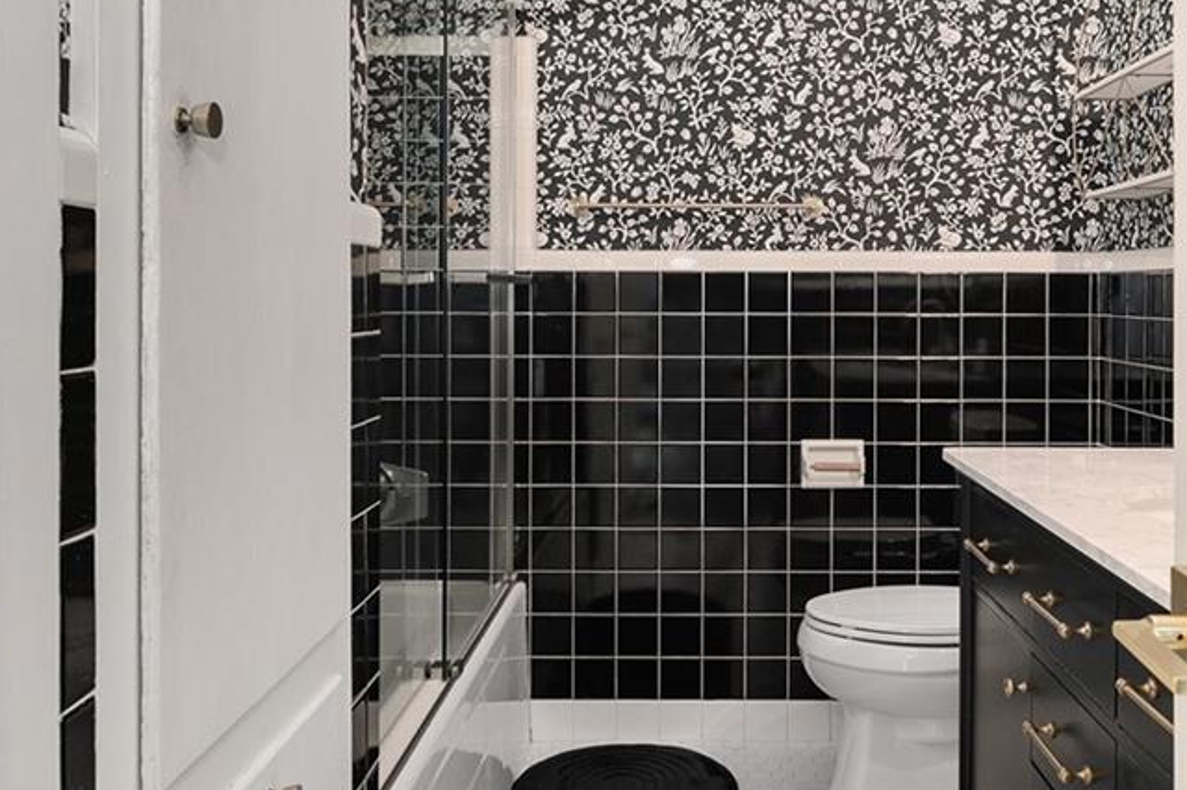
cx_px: 696
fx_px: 1153
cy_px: 287
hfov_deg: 54.2
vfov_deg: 37.5
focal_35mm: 35
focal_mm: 14
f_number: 7.1
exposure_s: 1/1.67
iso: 320
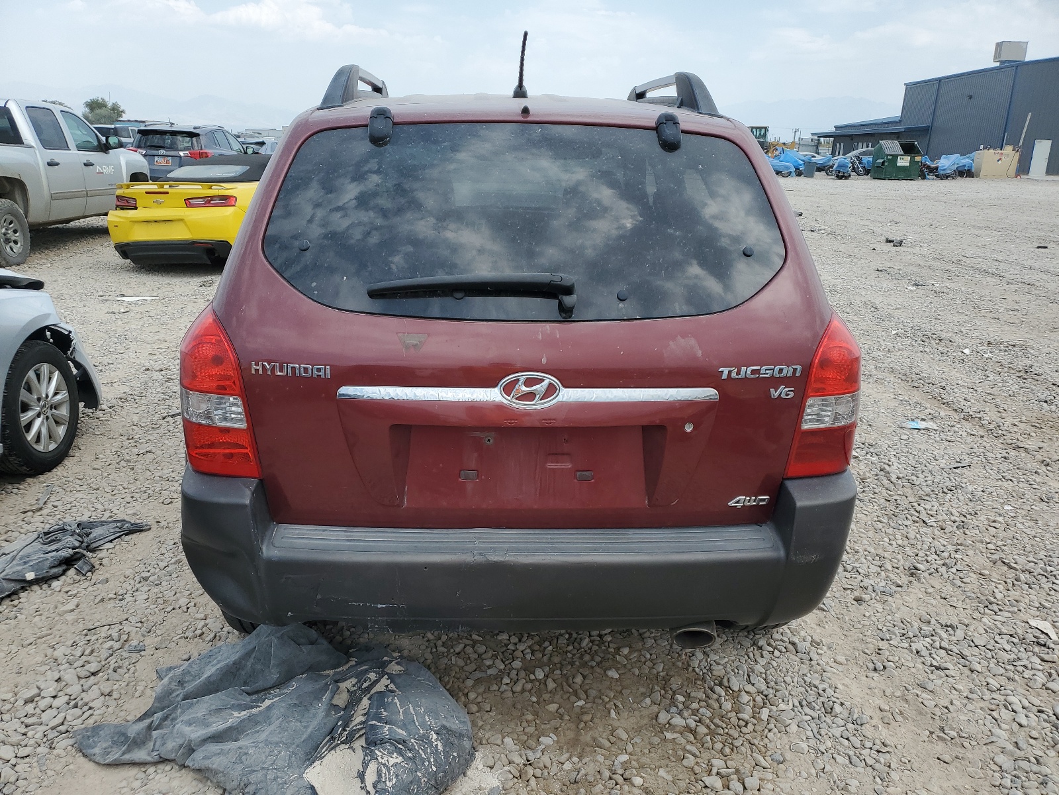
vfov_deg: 53.1
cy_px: 398
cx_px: 530
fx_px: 795
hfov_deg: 67.3
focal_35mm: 26
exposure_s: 1/2000
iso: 50
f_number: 1.5
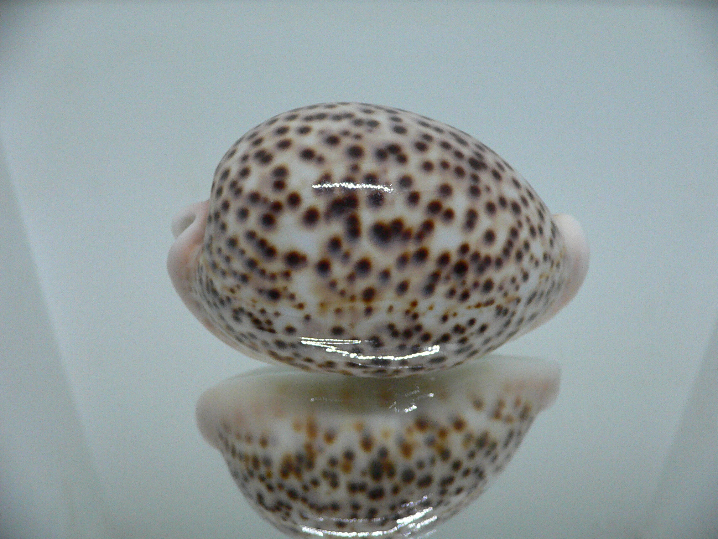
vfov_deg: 40.7
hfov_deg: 52.6
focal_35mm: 35
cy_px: 270
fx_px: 726
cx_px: 359
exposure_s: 1/60
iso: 200
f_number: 2.8
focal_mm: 4.6
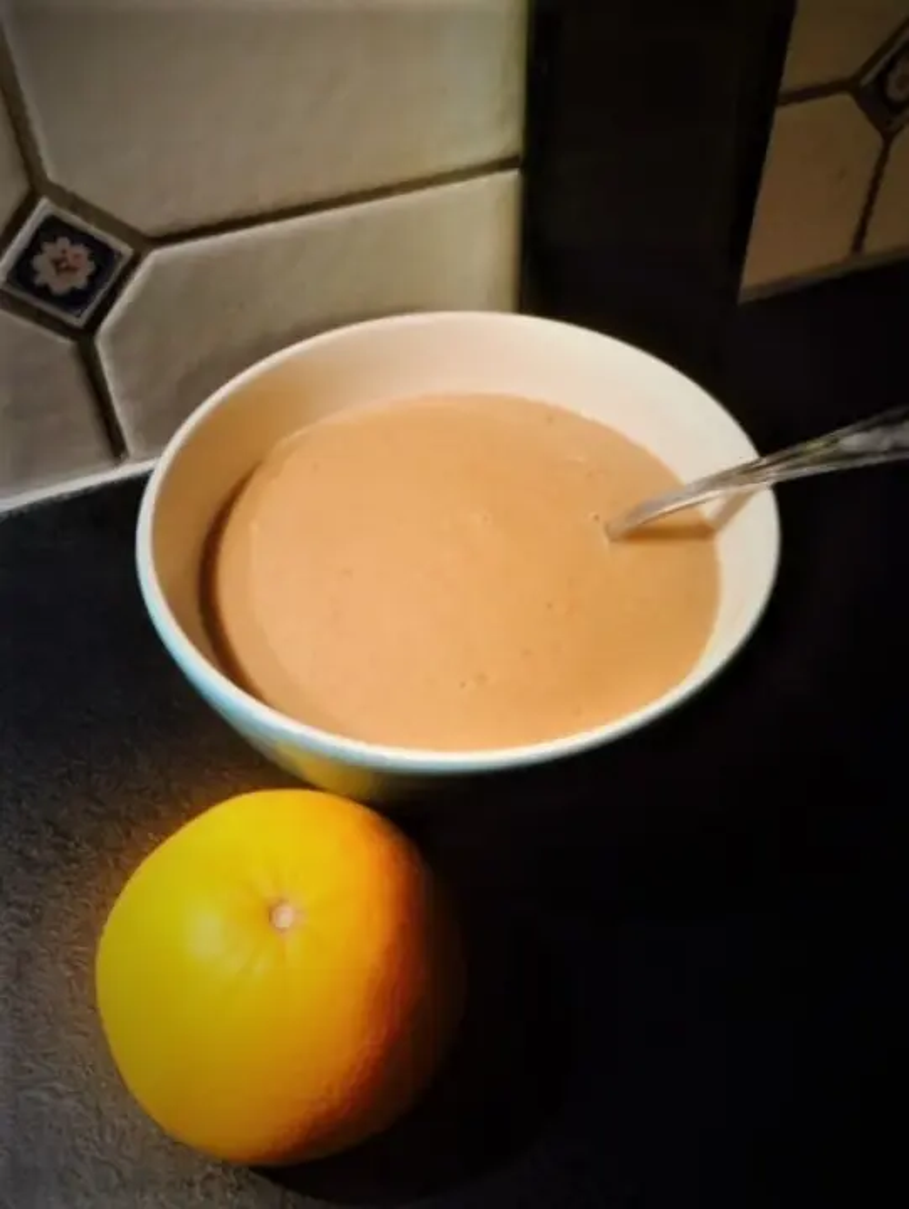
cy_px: 604
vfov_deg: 61.6
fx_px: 1014
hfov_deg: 48.3
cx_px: 454
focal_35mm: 29
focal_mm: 4.15
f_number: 2.2
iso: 200
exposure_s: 1/33
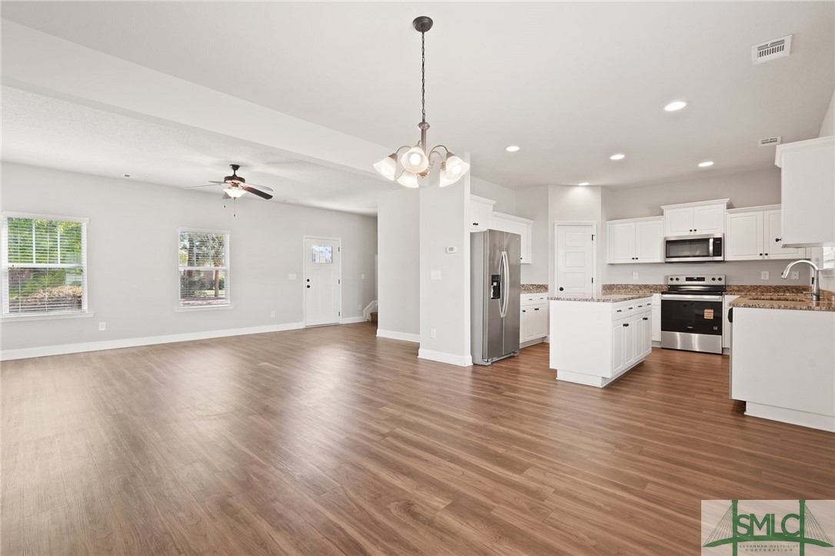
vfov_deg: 73.7
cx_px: 418
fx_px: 371
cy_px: 278
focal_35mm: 16
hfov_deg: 96.8
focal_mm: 16
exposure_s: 1/1.6
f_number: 9
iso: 320
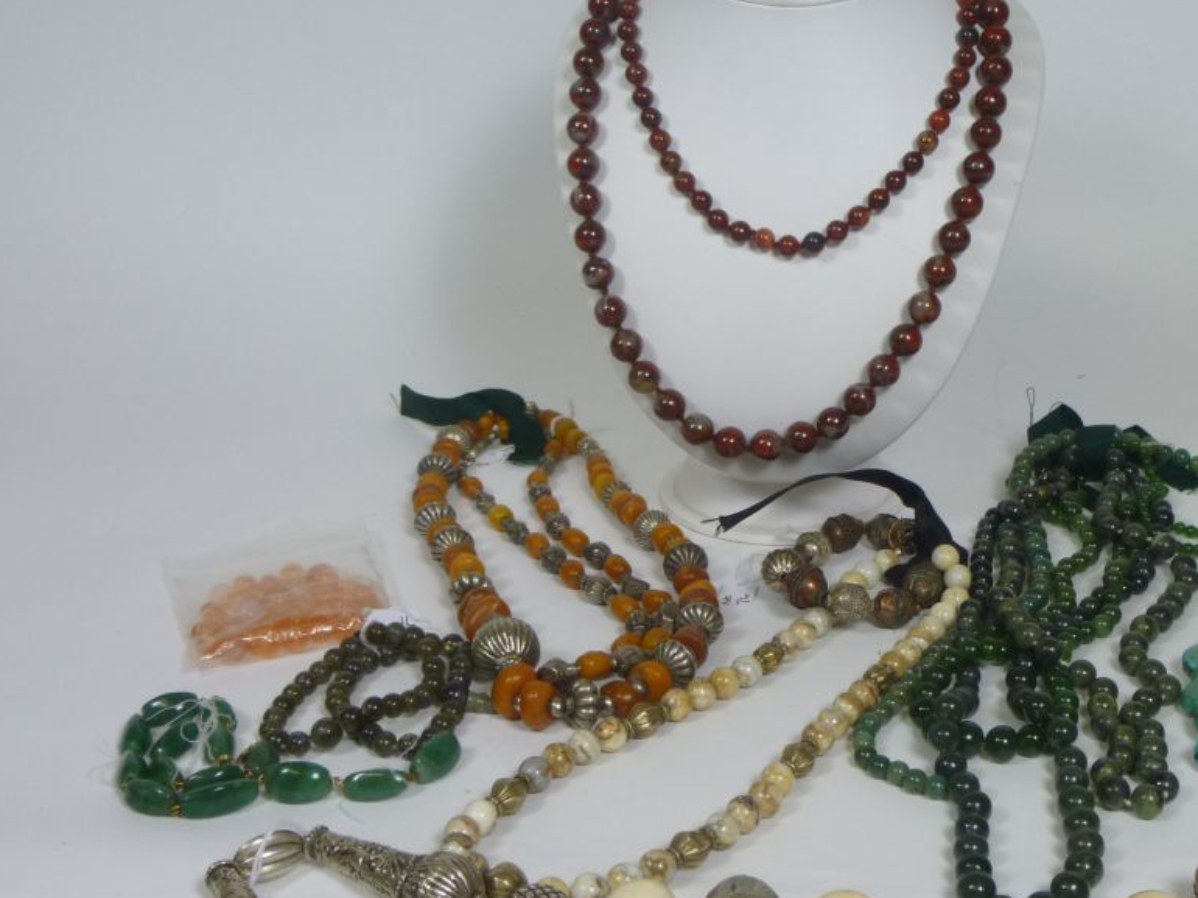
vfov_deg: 27.5
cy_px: 459
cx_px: 775
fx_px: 1834
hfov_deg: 35.9
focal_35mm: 53
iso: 125
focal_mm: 6
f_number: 3.5
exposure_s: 1/60
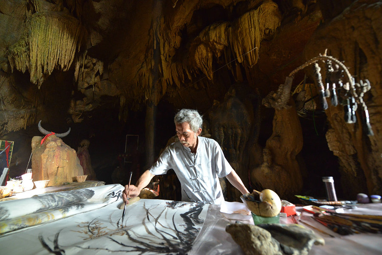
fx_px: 149
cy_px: 128
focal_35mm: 14
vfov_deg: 81.3
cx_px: 191
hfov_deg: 104.2
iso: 2500
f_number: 4
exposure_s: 1/100
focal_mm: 14
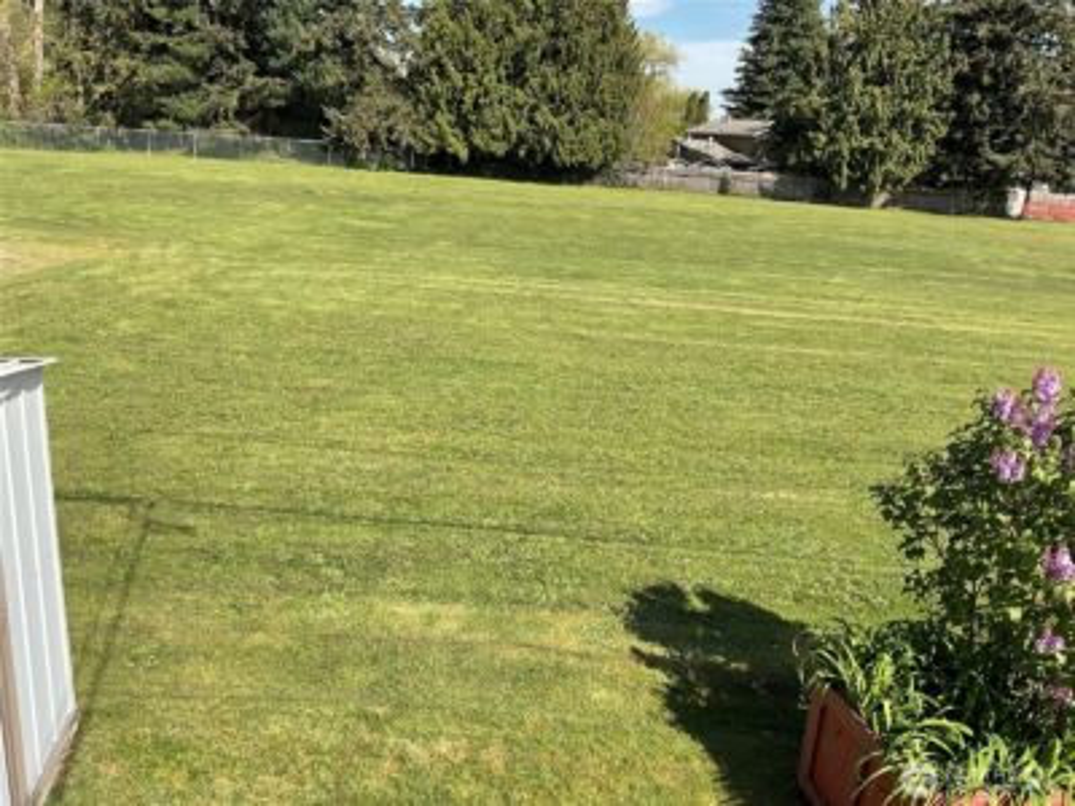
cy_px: 403
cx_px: 538
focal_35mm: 29
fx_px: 901
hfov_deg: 61.7
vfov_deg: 48.2
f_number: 1.8
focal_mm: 3
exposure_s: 1/1250
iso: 16
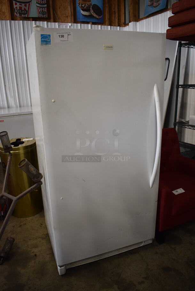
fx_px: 219
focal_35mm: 27
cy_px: 146
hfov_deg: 48.0
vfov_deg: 67.3
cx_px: 98
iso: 1000
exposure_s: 1/125
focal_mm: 18
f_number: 3.5
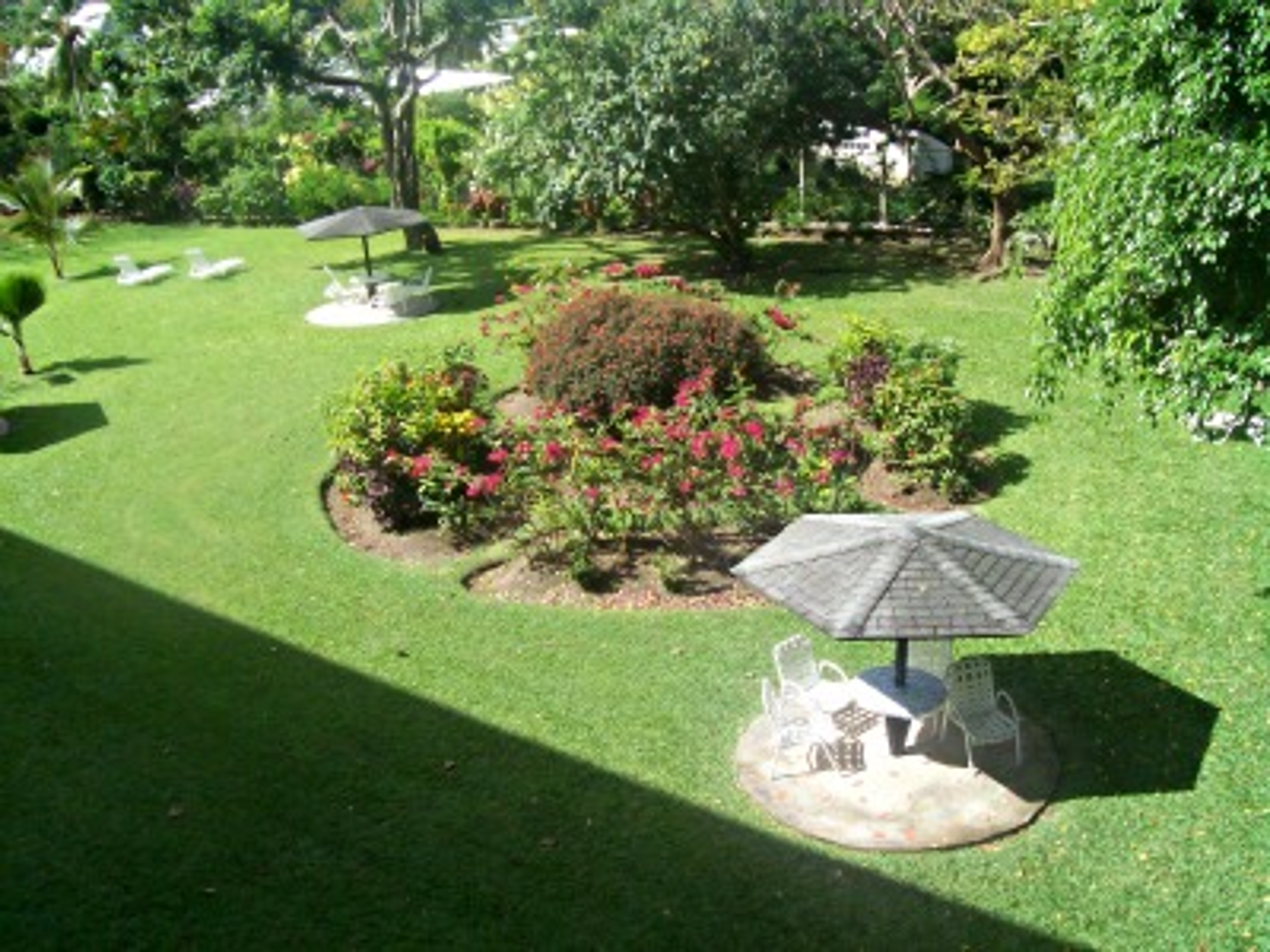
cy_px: 476
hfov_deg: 51.4
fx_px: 1321
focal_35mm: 36
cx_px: 635
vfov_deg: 39.7
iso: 80
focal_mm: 6
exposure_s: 1/260
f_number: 4.8
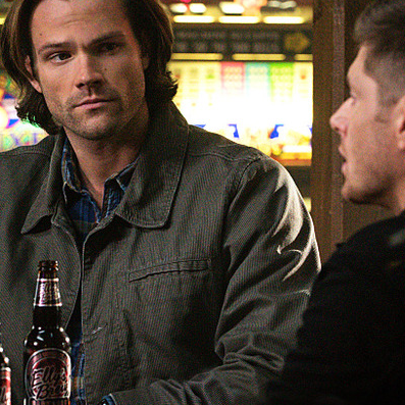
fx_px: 4421
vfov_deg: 5.2
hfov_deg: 5.2
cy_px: 212
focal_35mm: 334
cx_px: 159
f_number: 7.1
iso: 12800
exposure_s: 1/125
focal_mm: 200
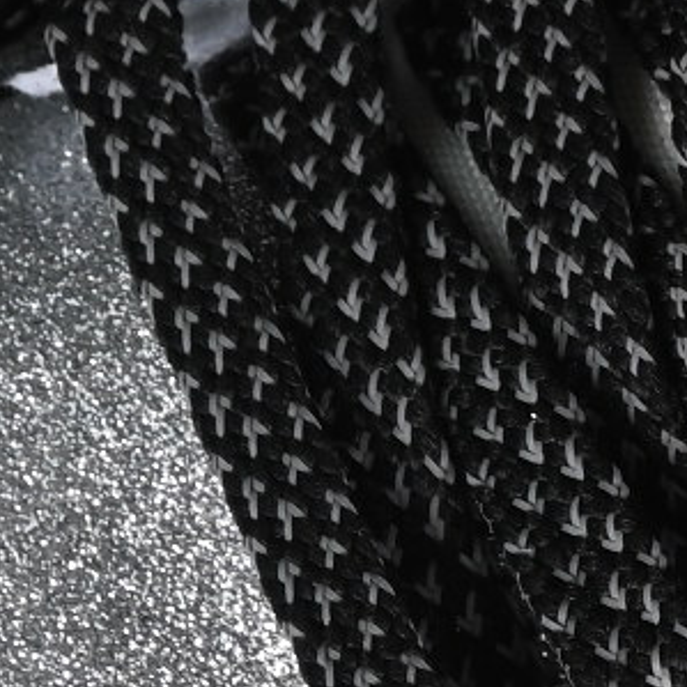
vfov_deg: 3.0
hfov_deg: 3.0
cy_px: -140
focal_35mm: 593
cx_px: 754
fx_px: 13315
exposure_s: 1/50
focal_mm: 50
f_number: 6.3
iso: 160
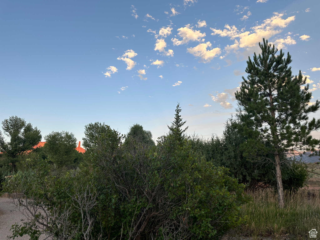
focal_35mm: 24
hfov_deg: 71.6
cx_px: 160
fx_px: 222
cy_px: 120
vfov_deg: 56.8
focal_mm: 6.86
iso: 80
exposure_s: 1/680
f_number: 1.78
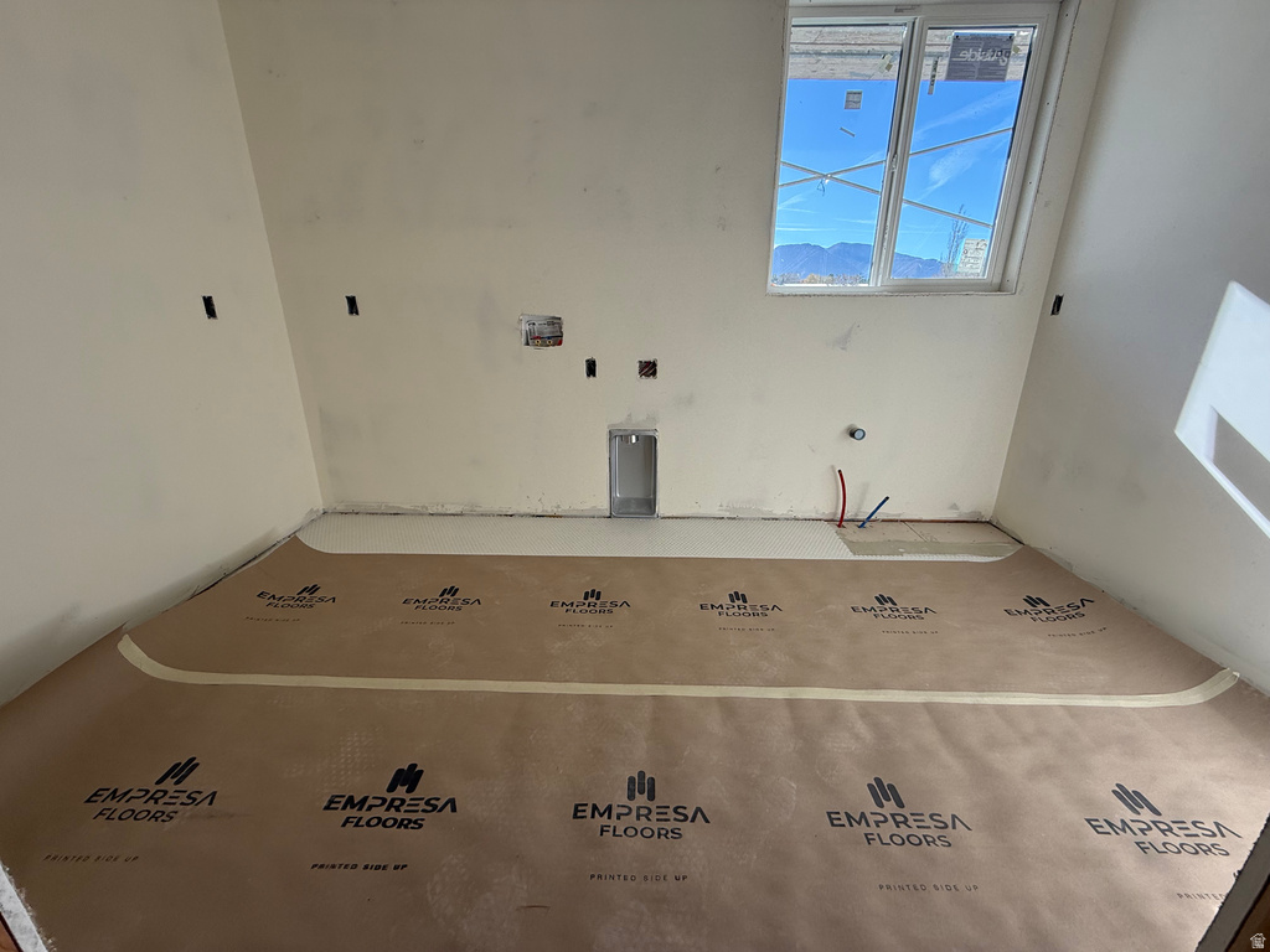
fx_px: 514
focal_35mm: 14
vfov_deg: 85.7
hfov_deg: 102.1
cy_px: 476
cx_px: 635
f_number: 2.2
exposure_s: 1/214
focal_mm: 2.22
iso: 64
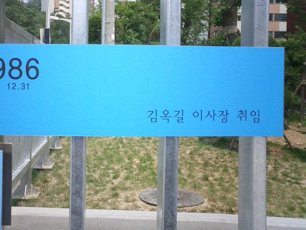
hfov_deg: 40.2
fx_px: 415
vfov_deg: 30.8
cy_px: 94
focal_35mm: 47
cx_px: 116
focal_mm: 5.6
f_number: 3.5
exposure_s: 1/1000
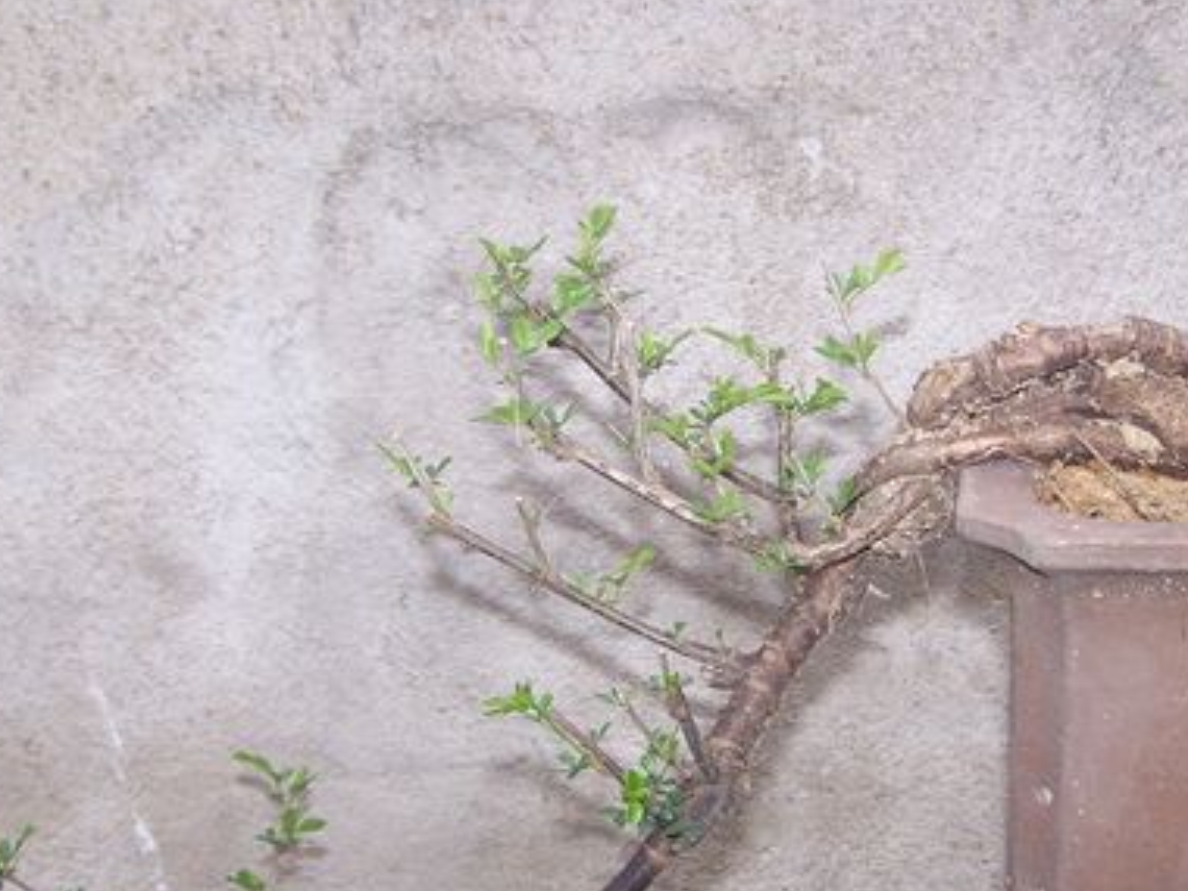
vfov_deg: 20.9
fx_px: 2402
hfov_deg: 27.7
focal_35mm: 70
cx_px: 697
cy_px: 592
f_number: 2.8
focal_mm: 6.3
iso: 80
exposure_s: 1/60
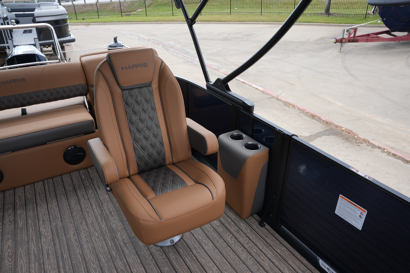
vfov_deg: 51.3
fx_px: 285
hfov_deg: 71.5
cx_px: 205
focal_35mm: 25
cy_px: 138
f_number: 5.6
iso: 100
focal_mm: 24
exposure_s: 1/125
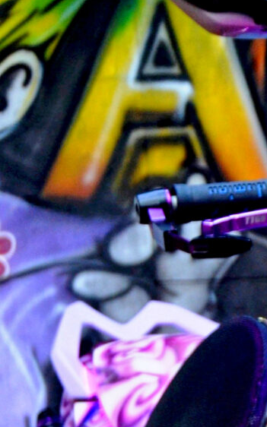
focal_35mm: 195
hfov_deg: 6.6
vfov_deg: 10.6
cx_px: 446
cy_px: 527
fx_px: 2270
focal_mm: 35
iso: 220
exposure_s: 1/125
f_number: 4.5
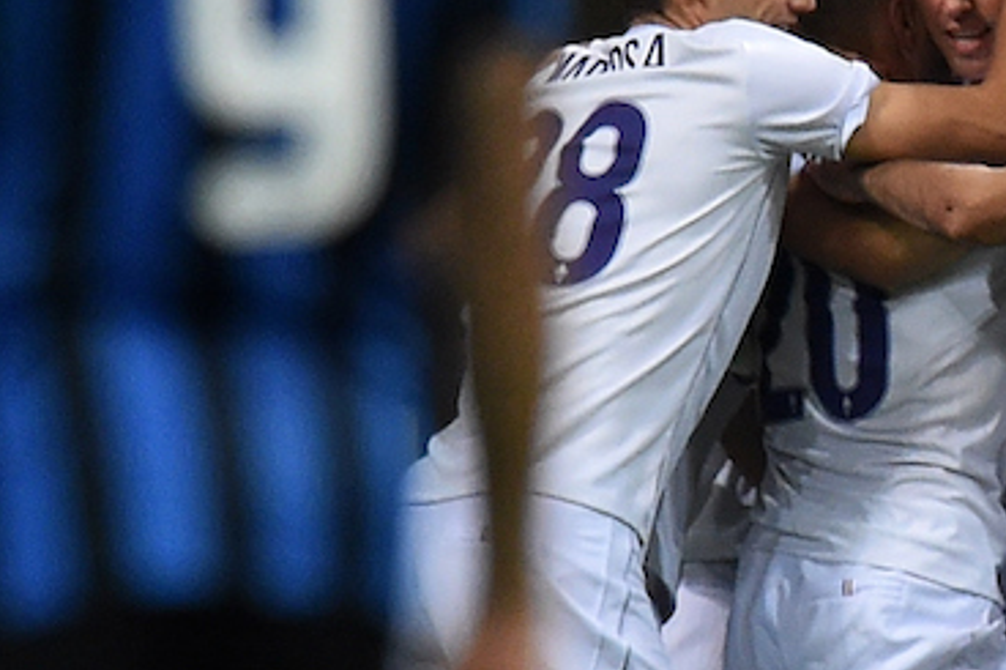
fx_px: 41784
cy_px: 101
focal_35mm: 1496
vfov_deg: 0.9
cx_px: 670
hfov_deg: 1.4
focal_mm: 550
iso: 3200
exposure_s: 1/1000
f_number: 4
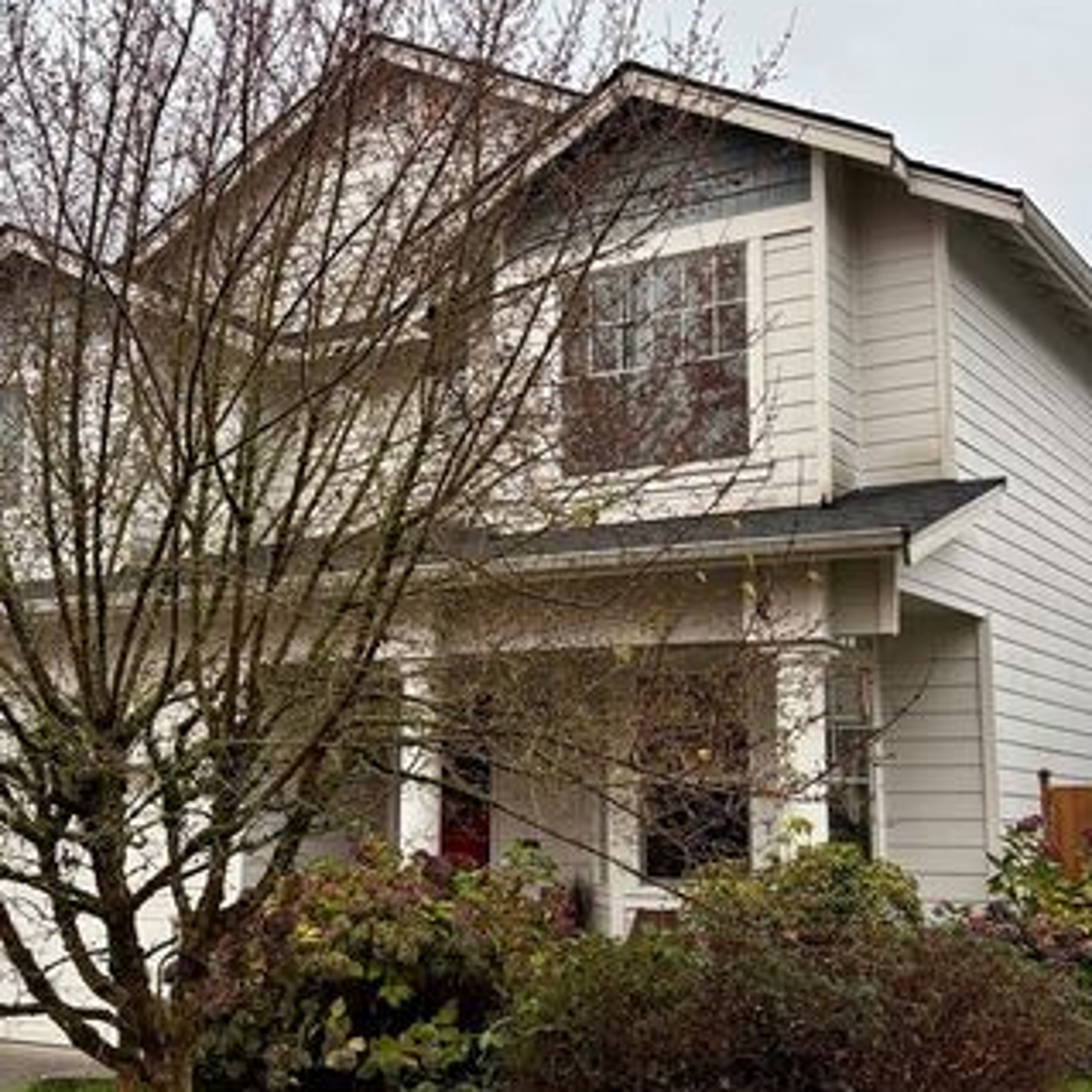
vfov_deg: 35.4
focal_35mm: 48
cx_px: 469
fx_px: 1713
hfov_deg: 35.3
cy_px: 546
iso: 50
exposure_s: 1/482
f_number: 1.6
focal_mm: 5.96
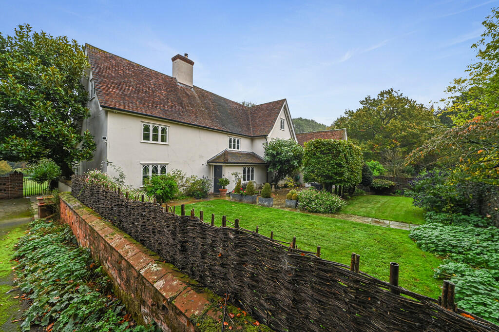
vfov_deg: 81.1
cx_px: 250
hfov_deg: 104.3
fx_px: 194
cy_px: 166
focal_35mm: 14
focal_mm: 14
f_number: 8
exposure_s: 1/125
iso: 500
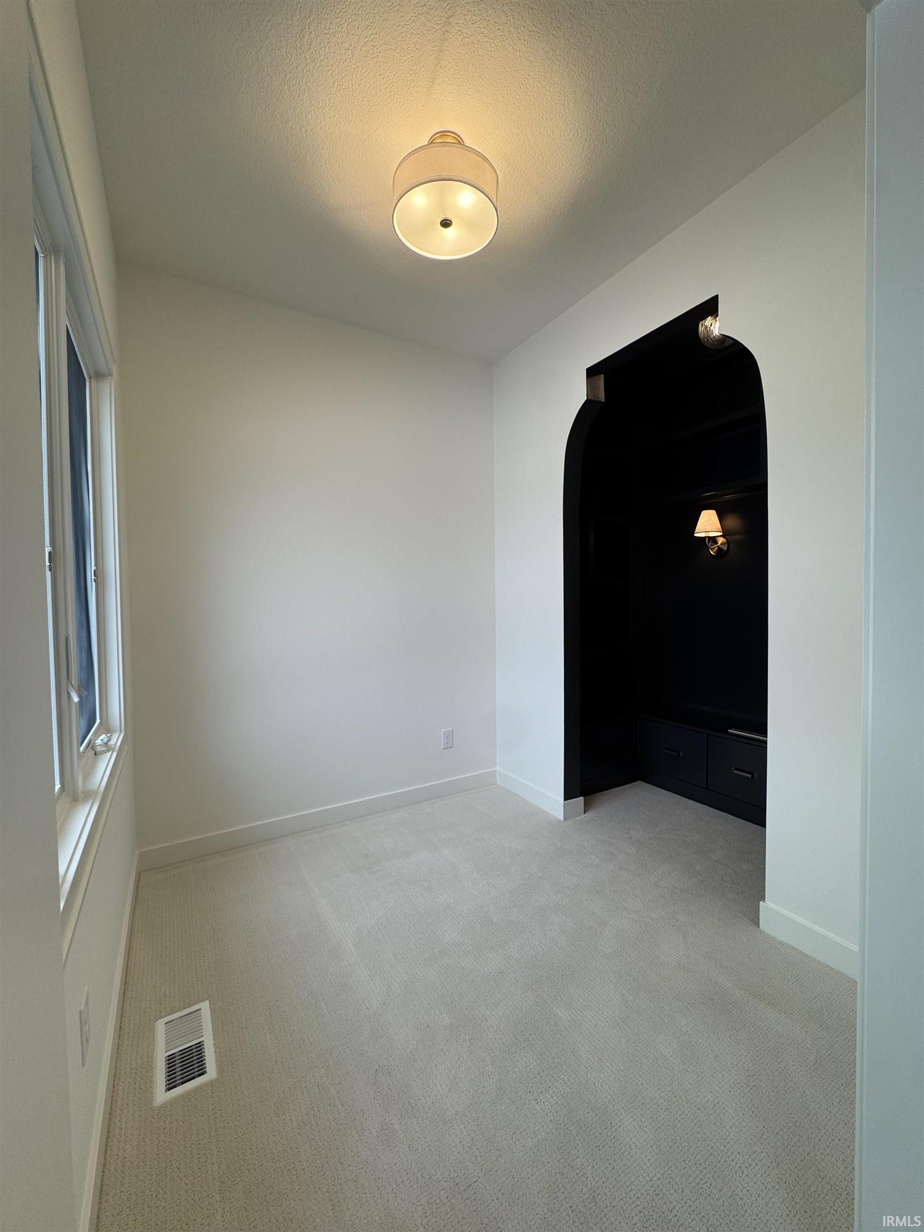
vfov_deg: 102.1
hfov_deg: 85.7
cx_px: 462
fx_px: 498
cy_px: 616
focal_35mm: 14
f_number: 2.2
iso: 64
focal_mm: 2.22
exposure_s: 1/120
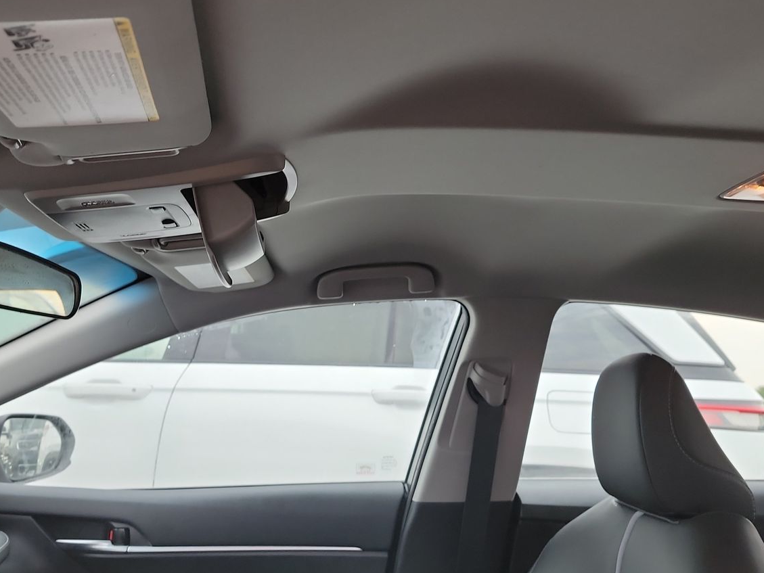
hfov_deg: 53.9
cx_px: 360
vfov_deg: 41.8
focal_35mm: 34
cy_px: 279
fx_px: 750
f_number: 1.8
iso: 325
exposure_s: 1/59
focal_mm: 6.7
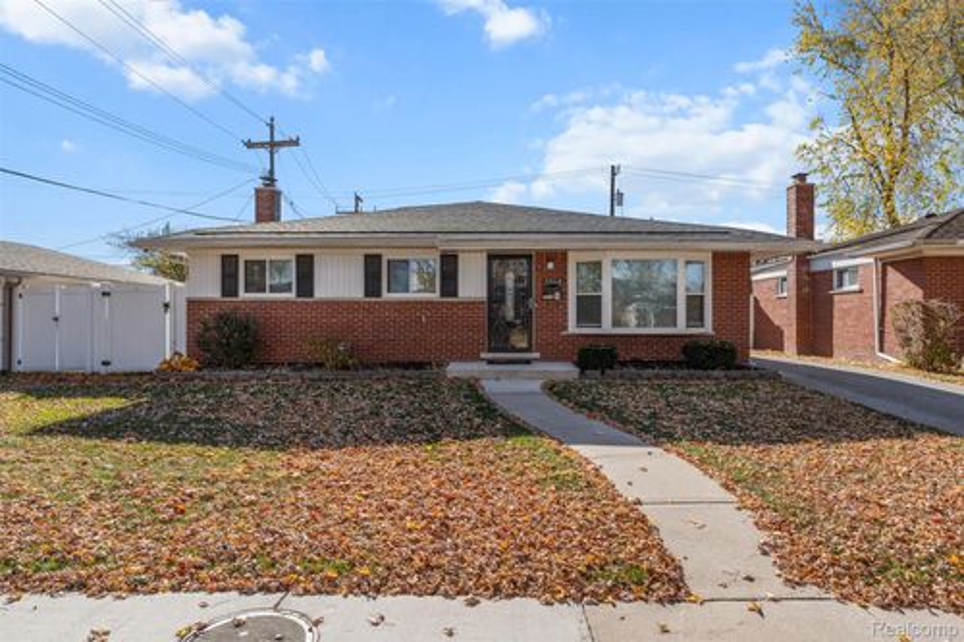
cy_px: 321
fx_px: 562
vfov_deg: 59.5
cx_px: 482
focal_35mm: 21
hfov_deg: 81.2
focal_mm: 21
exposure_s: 1/200
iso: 100
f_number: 8
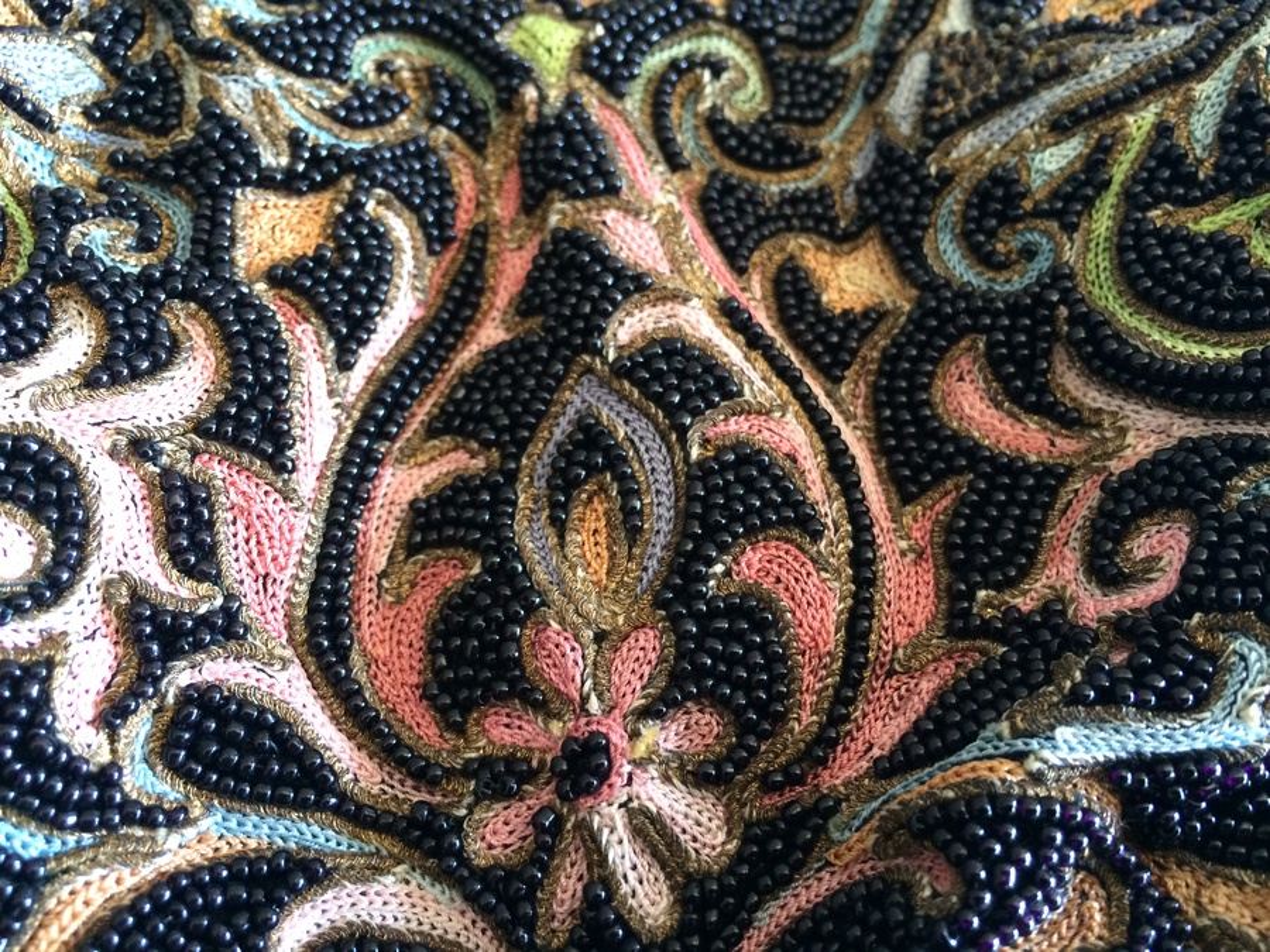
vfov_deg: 46.8
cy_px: 476
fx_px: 1101
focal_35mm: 30
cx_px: 635
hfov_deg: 60.0
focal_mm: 4.12
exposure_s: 1/30
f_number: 2.2
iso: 200
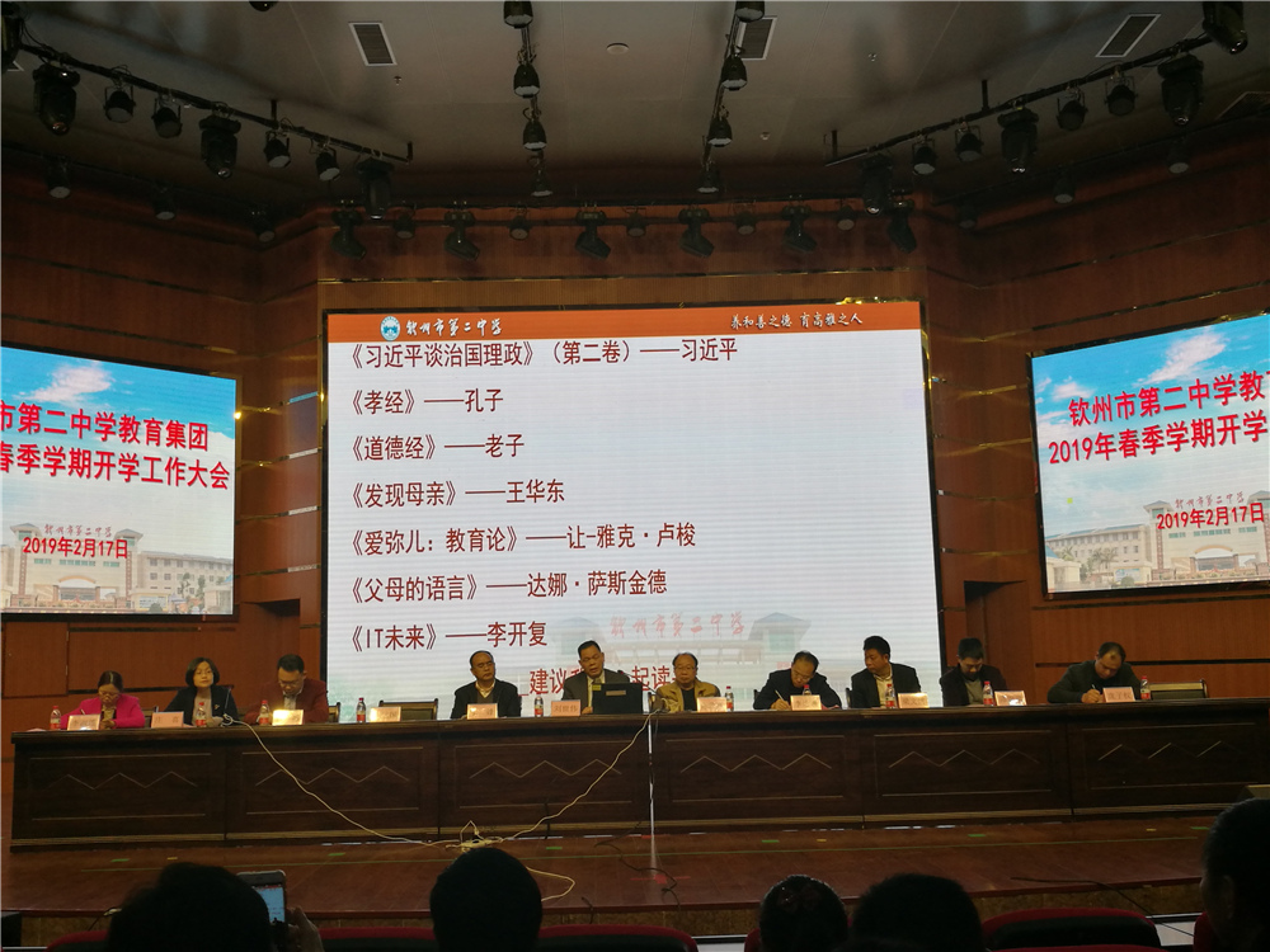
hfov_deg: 51.4
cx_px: 635
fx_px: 1321
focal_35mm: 36
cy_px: 476
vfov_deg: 39.7
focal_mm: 4.5
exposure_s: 1/100
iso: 100
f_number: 2.2
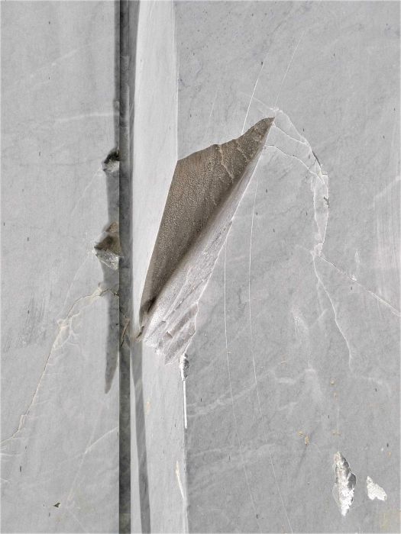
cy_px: 267
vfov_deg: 31.2
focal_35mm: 62
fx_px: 958
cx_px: 200
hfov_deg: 23.7
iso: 100
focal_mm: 11.1
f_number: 2.8
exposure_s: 1/160
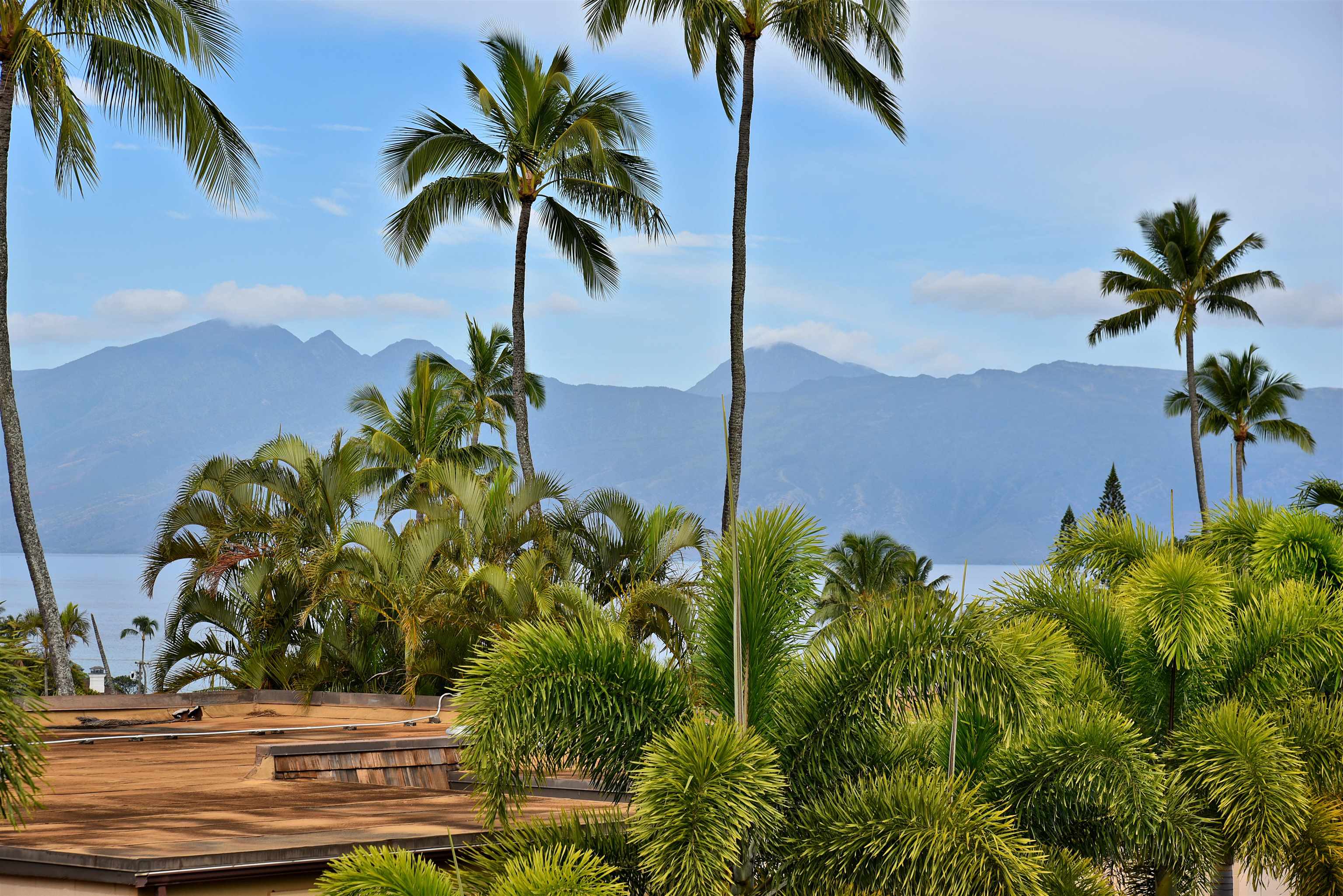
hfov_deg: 20.4
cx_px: 672
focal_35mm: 100
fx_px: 3731
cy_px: 448
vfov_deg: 13.7
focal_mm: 100
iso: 100
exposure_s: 1/200
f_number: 10
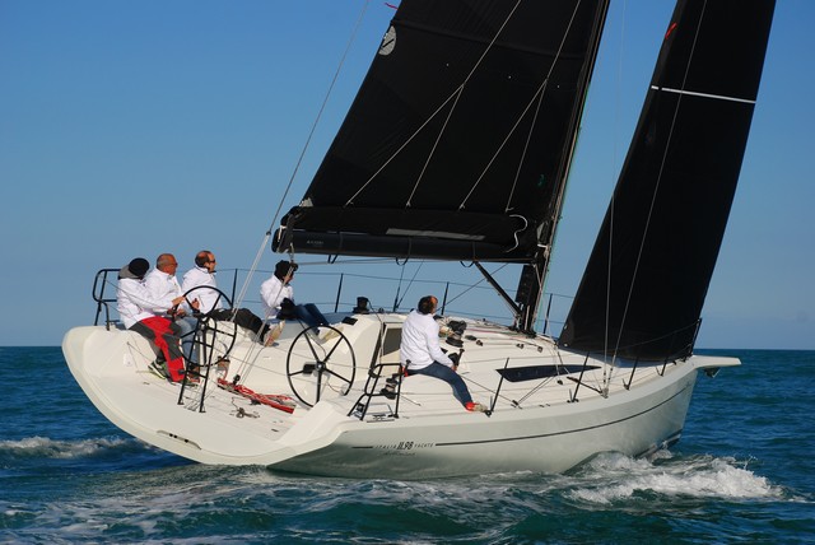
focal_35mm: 105
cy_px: 272
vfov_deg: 13.1
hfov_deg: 19.4
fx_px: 2379
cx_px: 408
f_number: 8
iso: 125
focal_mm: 70
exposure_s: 1/1000
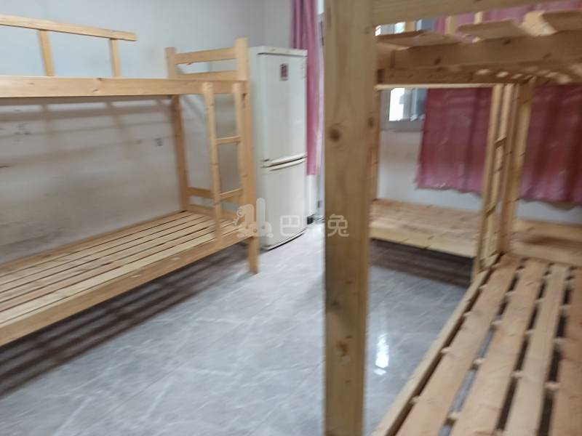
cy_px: 218
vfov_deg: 56.8
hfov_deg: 71.6
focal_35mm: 24
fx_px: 404
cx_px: 291
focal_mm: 5.25
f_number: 1.75
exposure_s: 1/25
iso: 1404
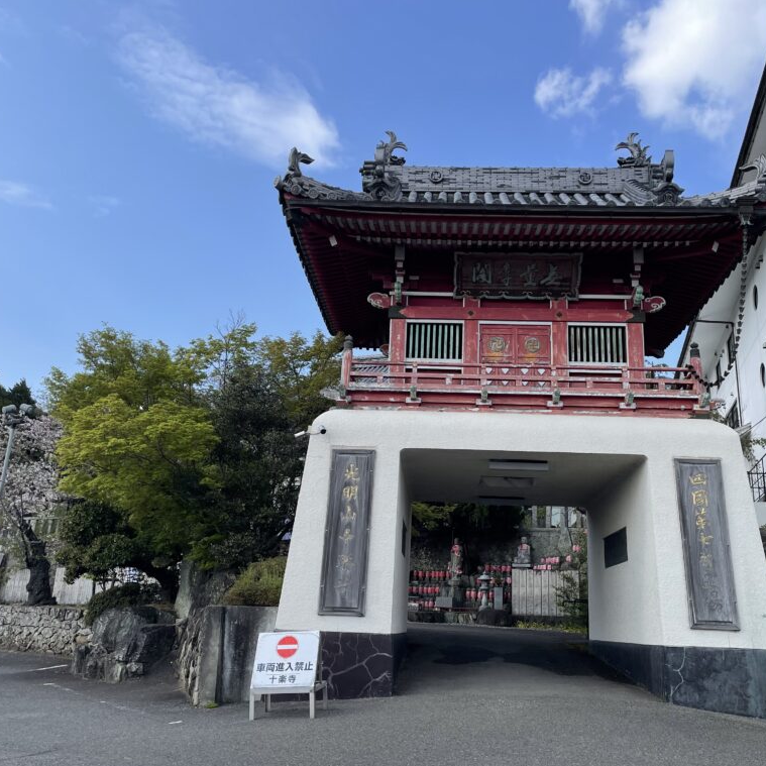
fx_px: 776
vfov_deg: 52.5
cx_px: 423
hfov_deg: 52.4
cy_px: 386
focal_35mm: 31
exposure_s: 1/2564
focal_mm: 4.2
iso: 32
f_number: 1.6
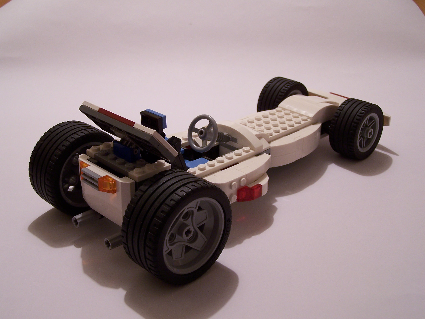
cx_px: 212
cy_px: 160
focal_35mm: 51
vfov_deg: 28.6
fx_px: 626
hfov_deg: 37.5
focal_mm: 8.5
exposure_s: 1/6
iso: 80
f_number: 3
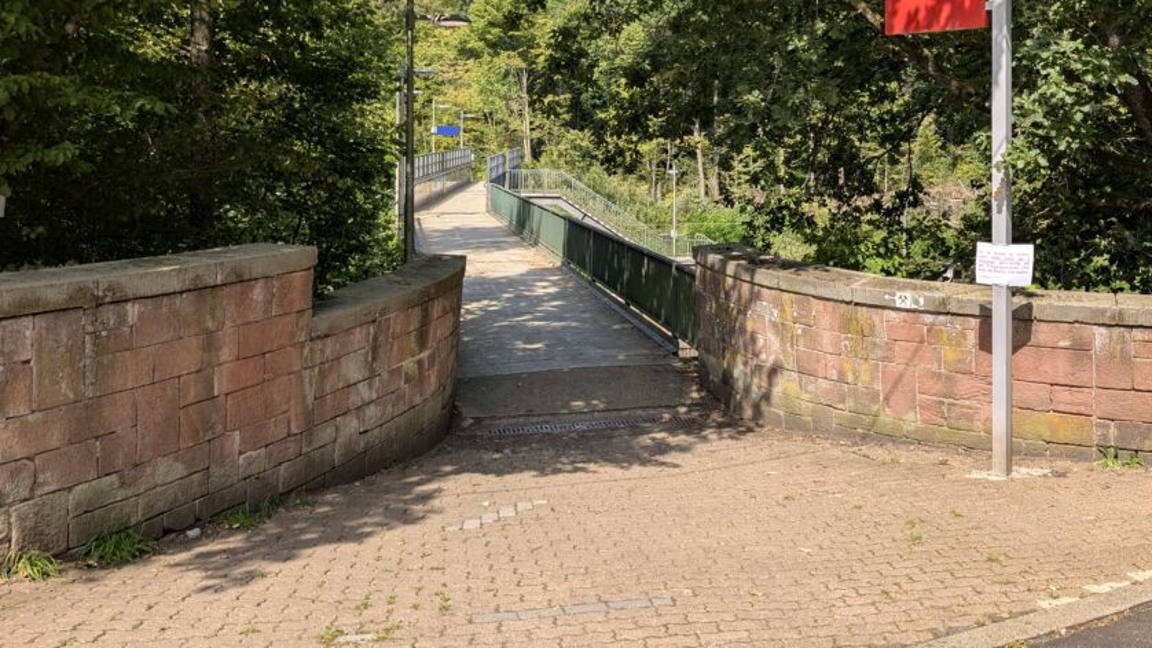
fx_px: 977
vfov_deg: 35.6
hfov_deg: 60.5
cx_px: 693
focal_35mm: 32
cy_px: 144
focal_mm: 6.9
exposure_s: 1/670
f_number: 1.68
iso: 19
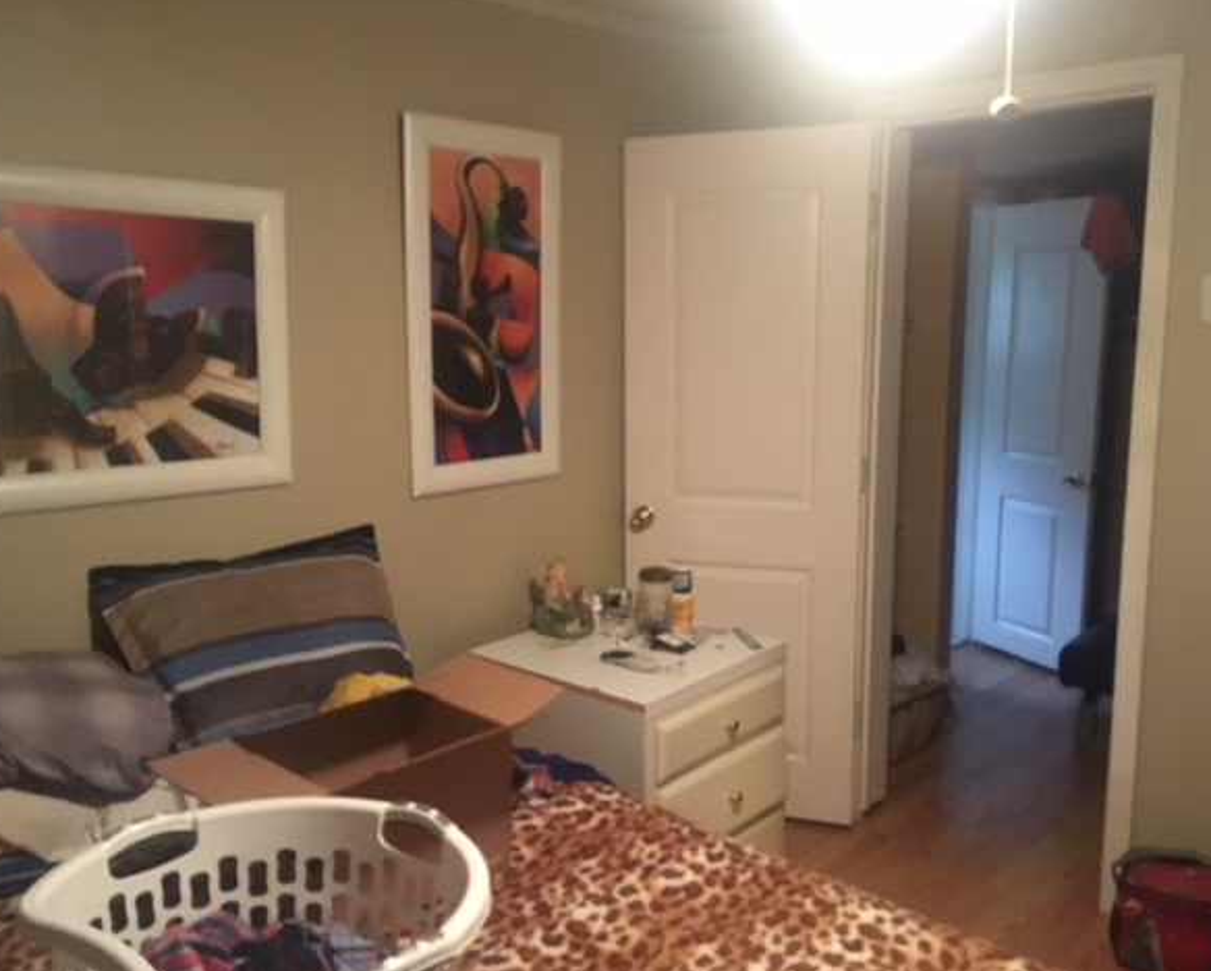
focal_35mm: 31
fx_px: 1112
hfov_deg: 57.1
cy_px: 486
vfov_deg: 47.2
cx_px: 599
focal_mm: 4.15
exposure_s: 1/15
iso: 320
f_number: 2.2
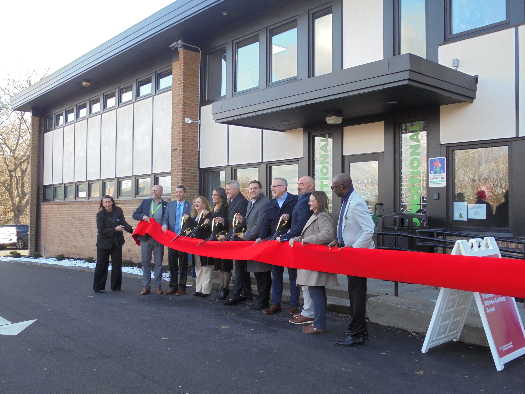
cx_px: 262
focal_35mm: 34
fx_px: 516
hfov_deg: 54.0
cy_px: 197
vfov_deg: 41.8
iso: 100
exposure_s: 1/80
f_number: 4
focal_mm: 6.1
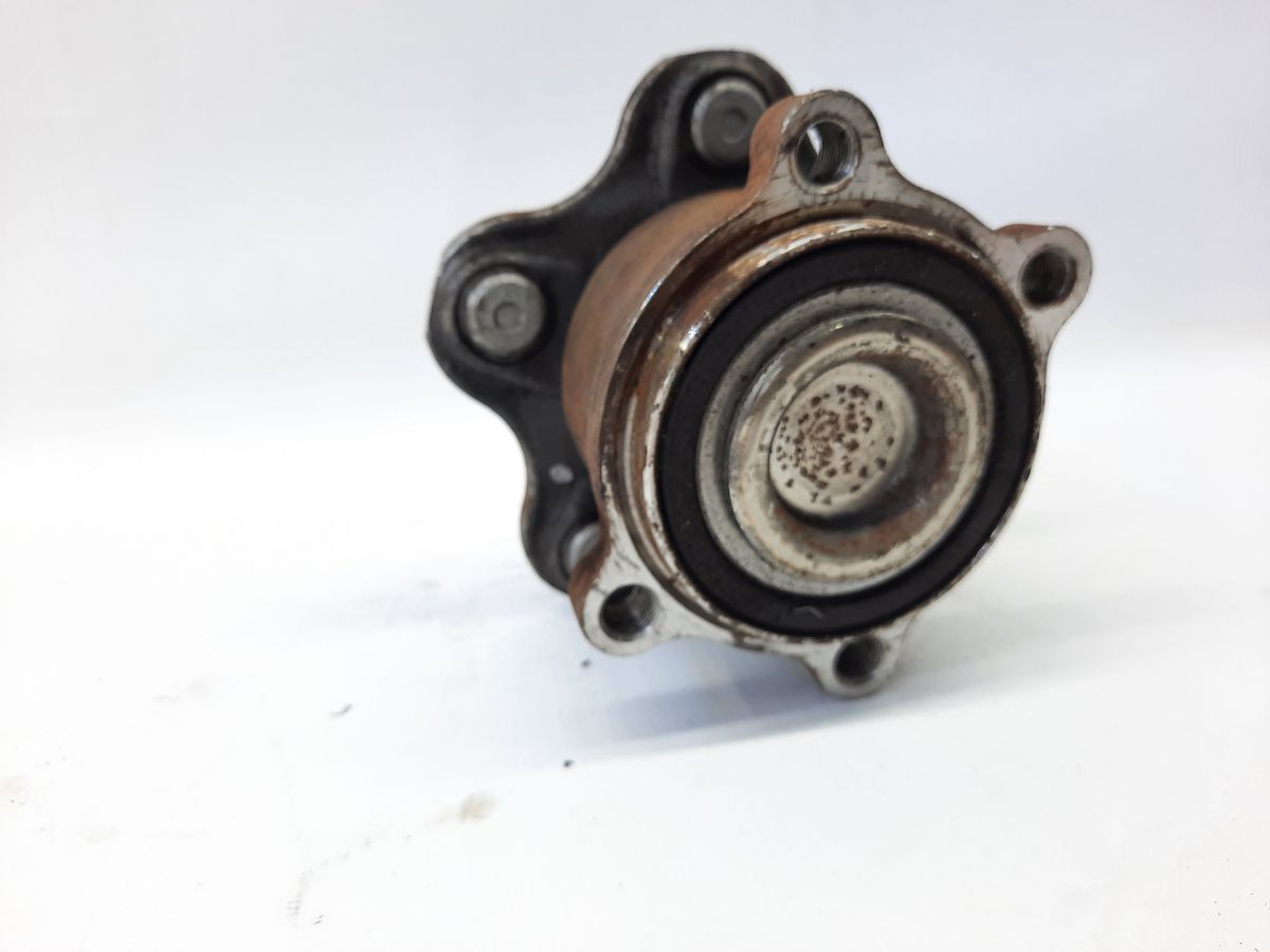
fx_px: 917
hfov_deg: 69.4
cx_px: 635
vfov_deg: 54.9
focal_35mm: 25
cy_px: 476
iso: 100
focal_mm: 4.6
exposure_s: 1/50
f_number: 2
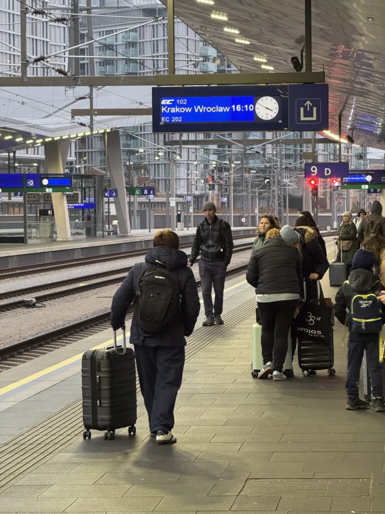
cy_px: 257
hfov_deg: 12.3
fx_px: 1780
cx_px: 192
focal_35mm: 120
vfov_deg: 16.4
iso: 250
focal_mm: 15.66
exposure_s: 1/60
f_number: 2.8
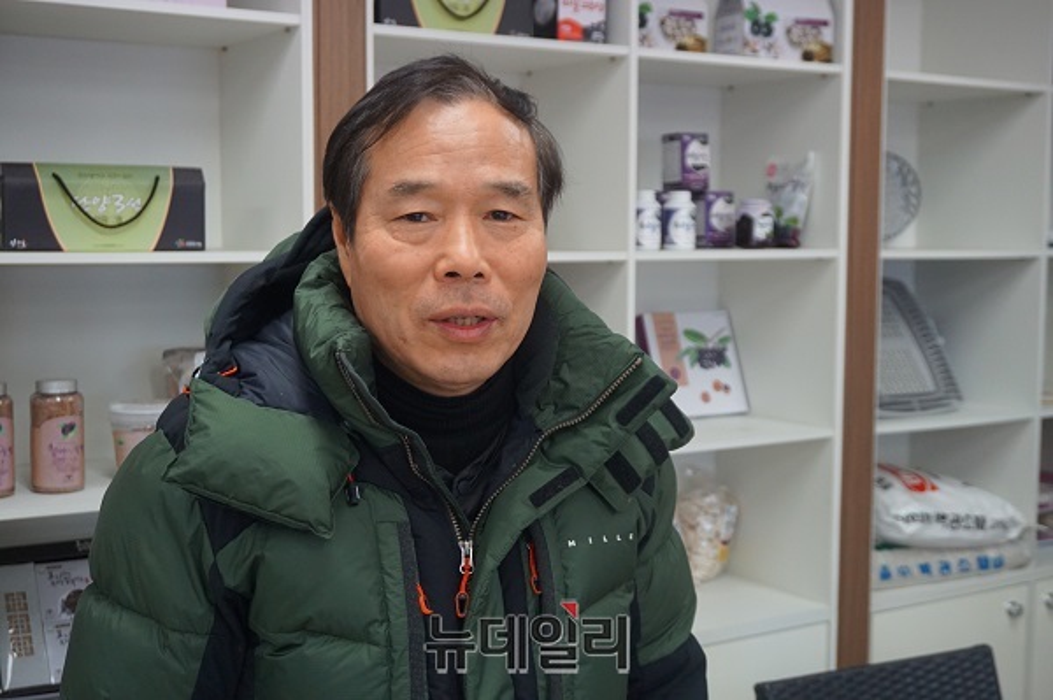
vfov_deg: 29.8
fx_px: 1315
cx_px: 526
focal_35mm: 45
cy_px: 350
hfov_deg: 43.6
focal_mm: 30
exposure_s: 1/160
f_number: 5
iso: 1250
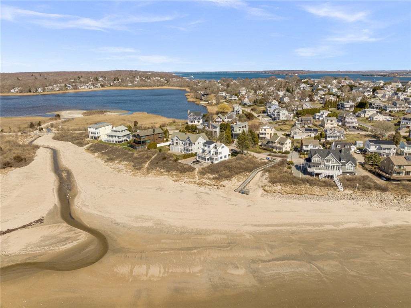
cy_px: 154
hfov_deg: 71.6
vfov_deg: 56.7
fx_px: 285
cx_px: 206
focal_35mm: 24
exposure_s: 1/2500
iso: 100
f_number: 3.2
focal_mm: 12.29
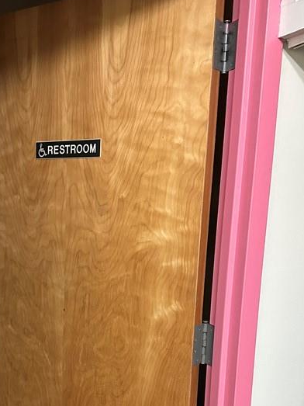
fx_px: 551
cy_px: 311
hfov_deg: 30.5
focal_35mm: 47
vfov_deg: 39.2
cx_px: 92
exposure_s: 1/60
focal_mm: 6.86
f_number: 1.78
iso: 500
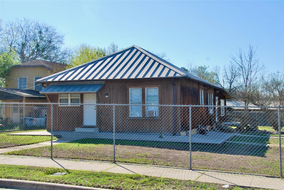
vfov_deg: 28.1
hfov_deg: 41.1
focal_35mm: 48
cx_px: 142
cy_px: 95
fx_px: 379
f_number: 8
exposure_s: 1/250
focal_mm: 32
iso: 100
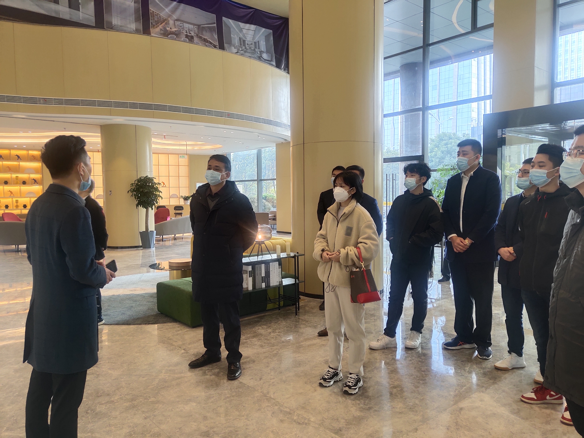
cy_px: 219
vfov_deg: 48.2
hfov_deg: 61.7
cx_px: 292
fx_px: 489
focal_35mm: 29
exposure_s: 1/100
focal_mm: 4.27
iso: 148
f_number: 1.8
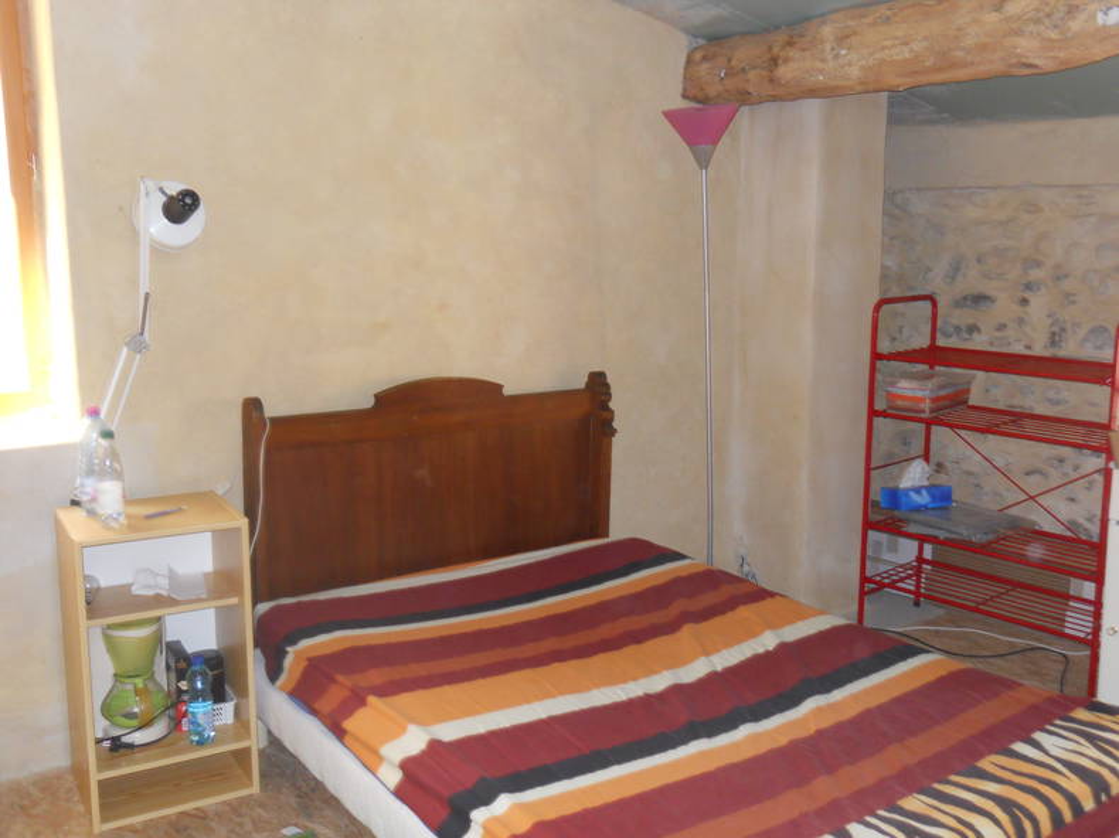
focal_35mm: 32
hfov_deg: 56.8
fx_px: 1034
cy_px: 419
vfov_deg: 44.1
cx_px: 560
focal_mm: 5.7
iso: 250
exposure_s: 1/25
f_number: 2.8
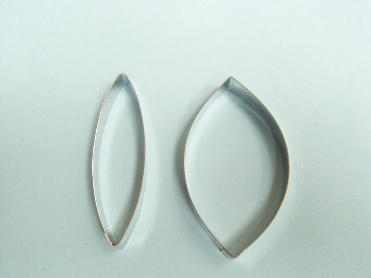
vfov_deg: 23.3
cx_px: 186
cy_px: 139
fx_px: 675
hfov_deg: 30.7
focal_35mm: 63
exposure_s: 1/20
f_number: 3.4
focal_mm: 10.1
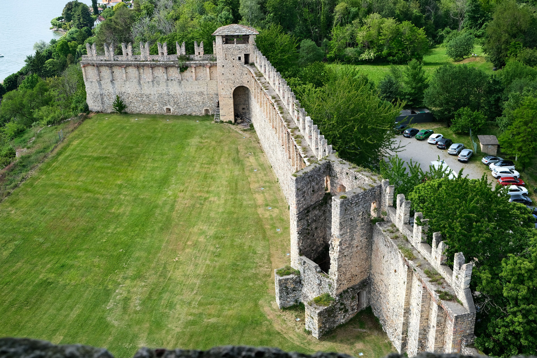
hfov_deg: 48.5
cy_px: 179
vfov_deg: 33.4
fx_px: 597
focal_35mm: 40
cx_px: 268
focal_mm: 26.5
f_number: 5.6
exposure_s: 1/180
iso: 160
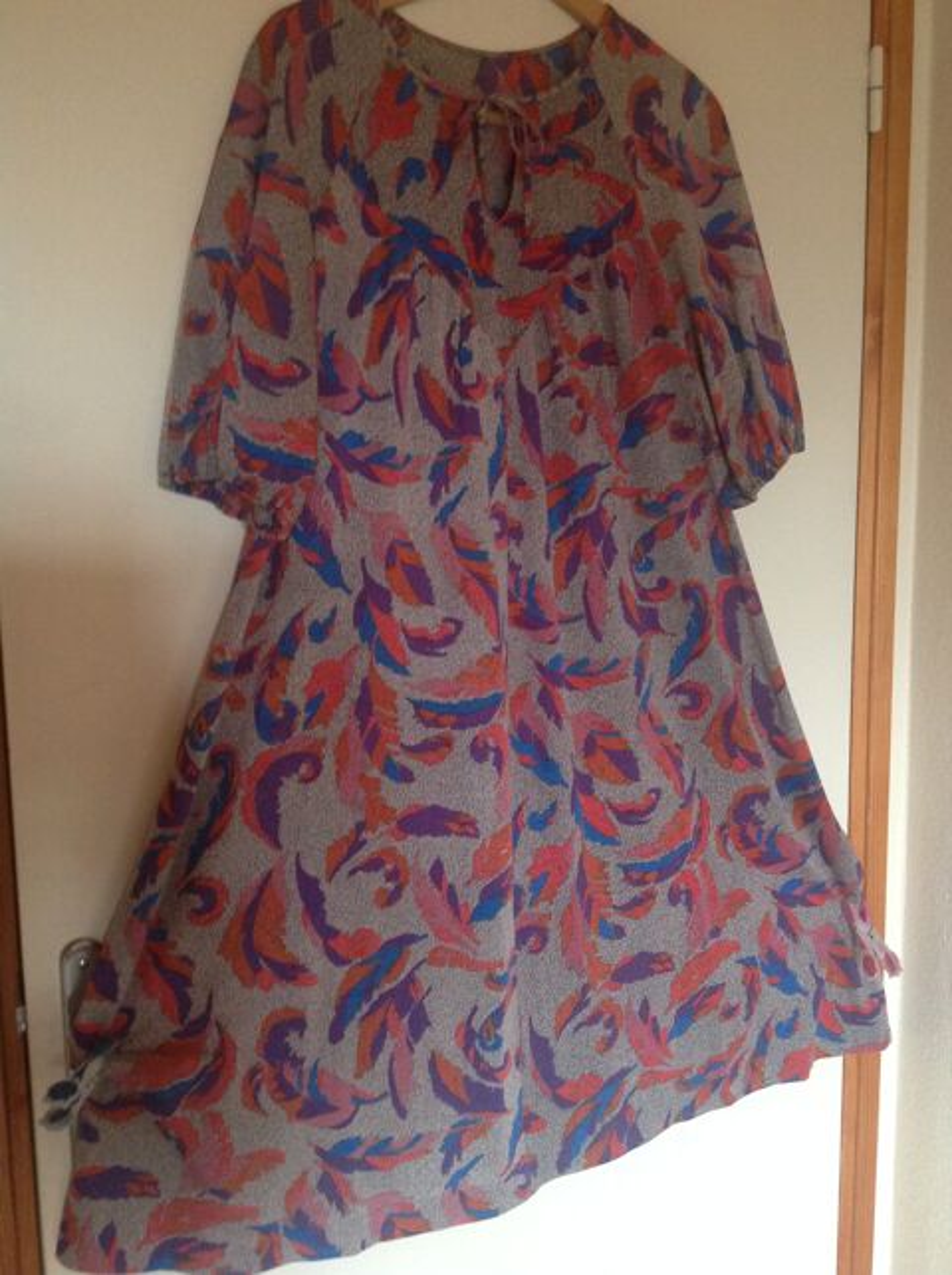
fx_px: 1287
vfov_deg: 52.7
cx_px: 476
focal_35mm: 35
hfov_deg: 40.6
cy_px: 638
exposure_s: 1/15
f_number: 2.4
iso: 250
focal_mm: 4.28
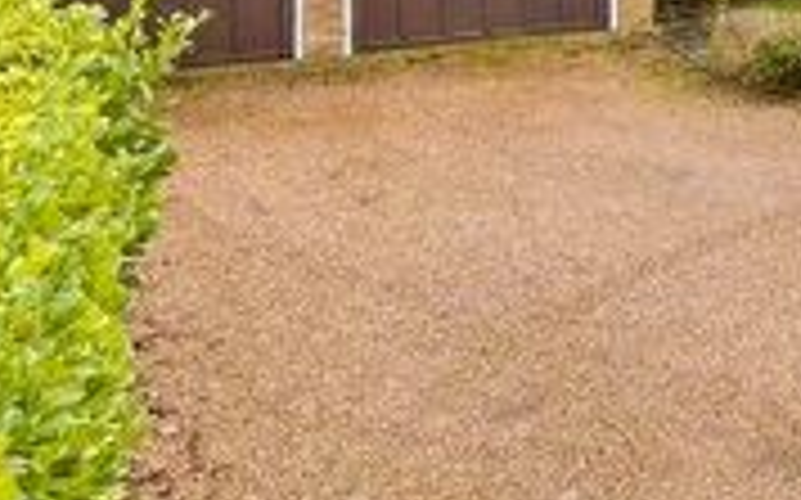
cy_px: -173
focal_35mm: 60
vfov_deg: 19.7
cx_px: 1130
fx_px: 1309
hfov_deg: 26.7
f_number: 8
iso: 160
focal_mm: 10
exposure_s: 1/200
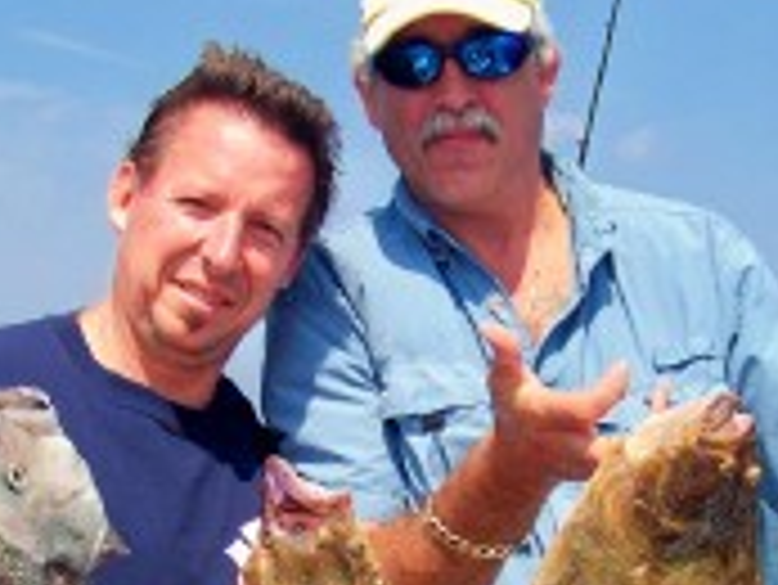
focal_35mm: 83
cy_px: 544
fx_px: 1867
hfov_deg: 23.5
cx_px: 432
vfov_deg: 17.5
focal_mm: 5.85
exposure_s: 1/640
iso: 64
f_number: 2.8
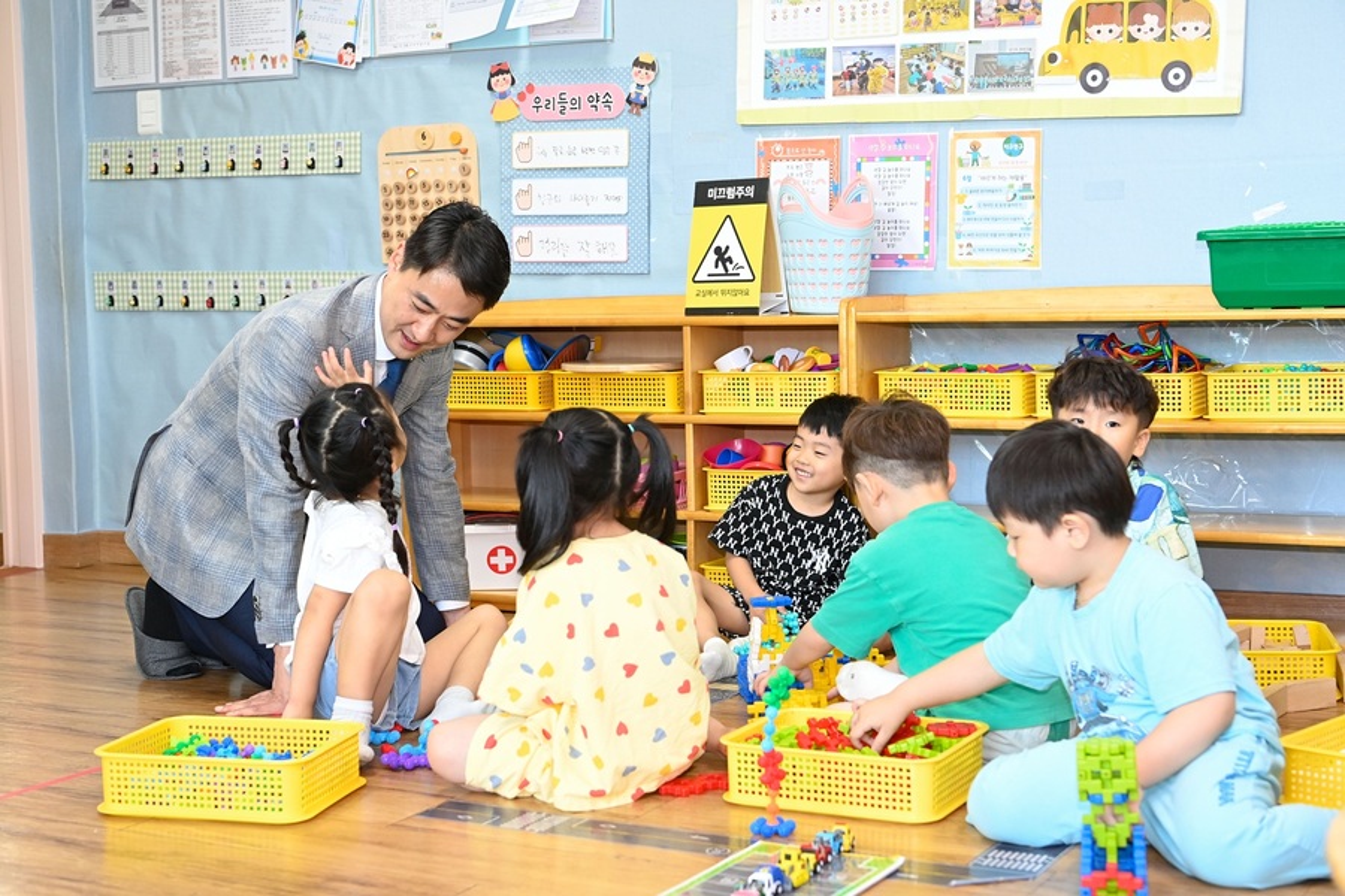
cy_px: 448
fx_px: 2055
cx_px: 672
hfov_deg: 36.2
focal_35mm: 55
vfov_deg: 24.6
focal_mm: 55
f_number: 4.5
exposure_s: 1/160
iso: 2000
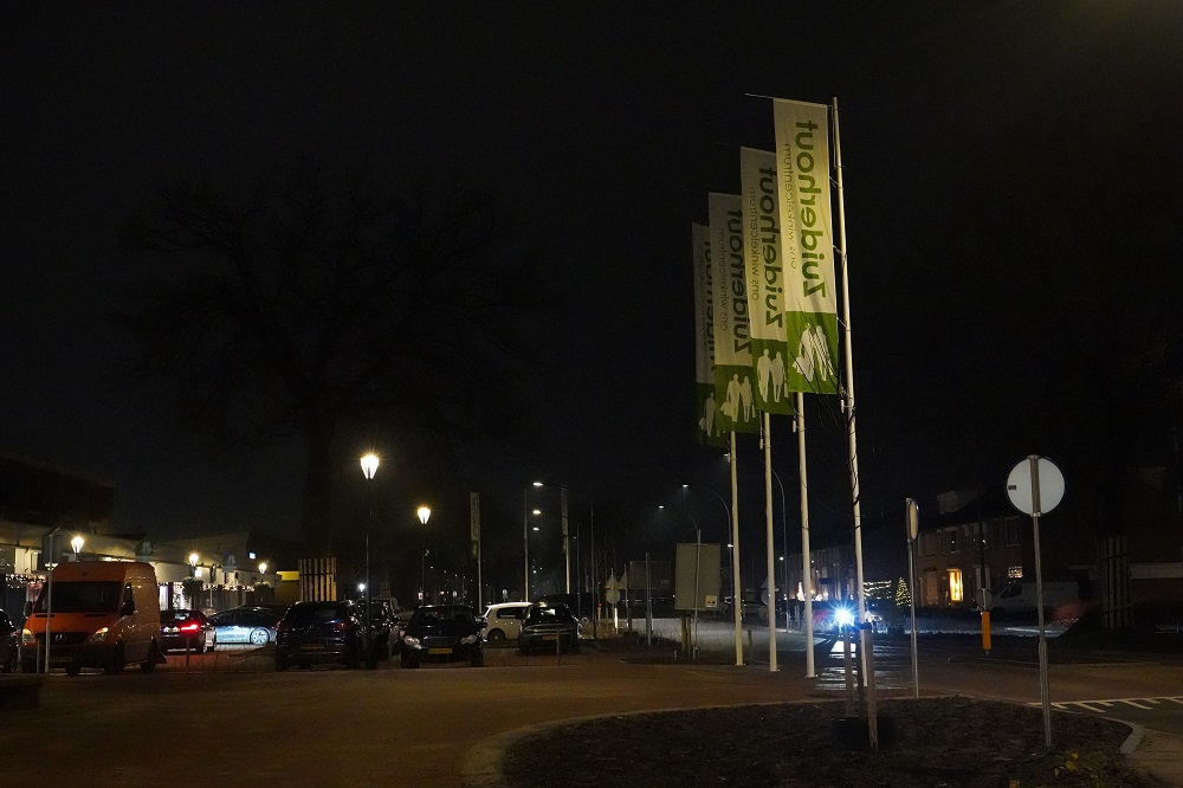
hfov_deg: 42.8
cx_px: 592
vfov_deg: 29.2
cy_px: 394
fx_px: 1511
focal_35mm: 46
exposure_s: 1/80
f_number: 5.6
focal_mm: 46
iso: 32000
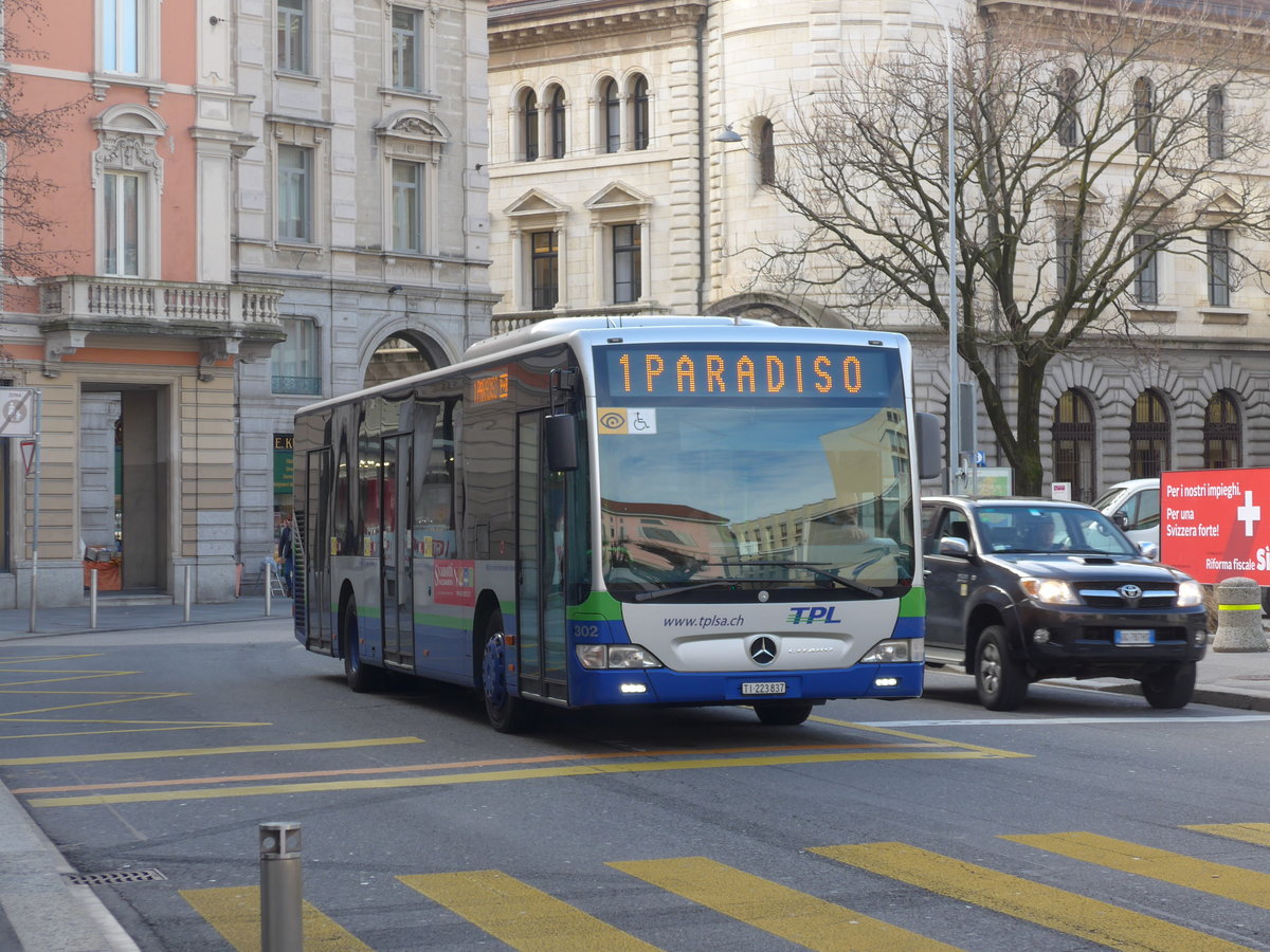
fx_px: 2935
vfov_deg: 18.4
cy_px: 476
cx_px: 635
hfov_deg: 24.4
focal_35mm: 80
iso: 80
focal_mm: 16
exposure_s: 1/100
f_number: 4.4
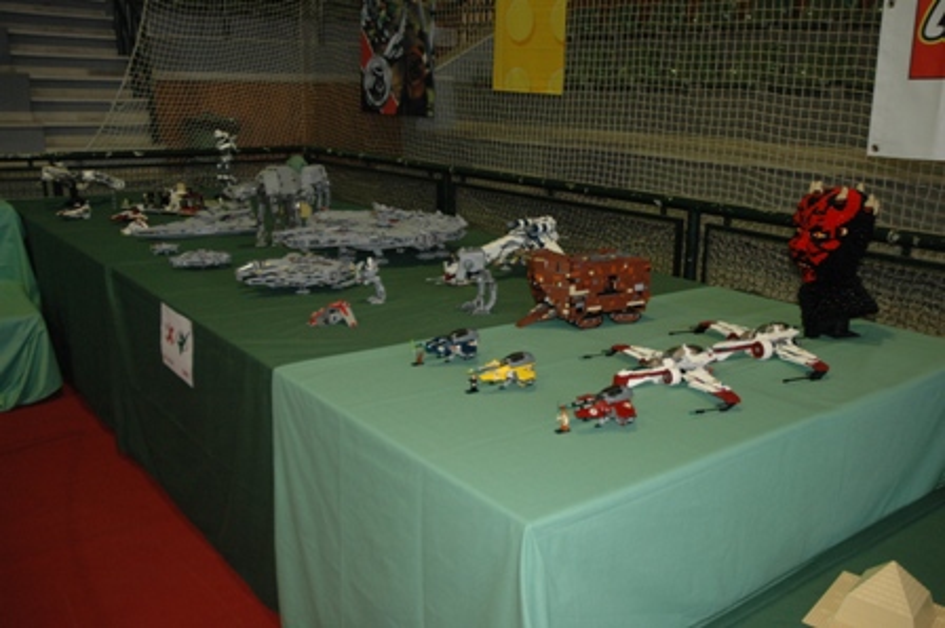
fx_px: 866
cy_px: 314
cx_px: 472
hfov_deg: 57.3
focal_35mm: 33
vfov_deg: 39.9
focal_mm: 22
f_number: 3.8
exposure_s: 1/60
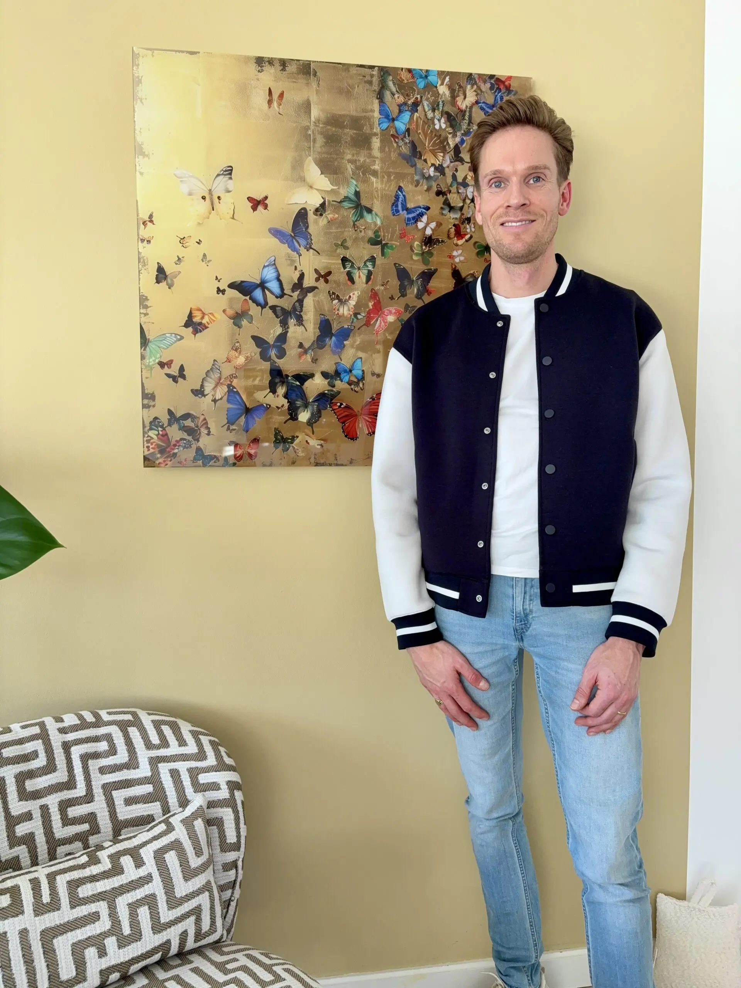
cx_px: 370
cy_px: 494
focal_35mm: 26
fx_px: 742
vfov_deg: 67.3
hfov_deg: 53.1
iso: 100
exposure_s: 1/122
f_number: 1.6
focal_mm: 5.96
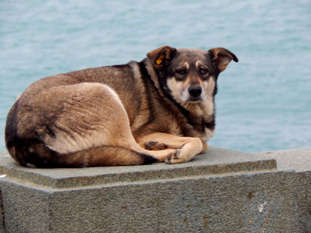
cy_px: 116
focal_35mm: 425
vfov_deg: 3.5
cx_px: 156
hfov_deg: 4.7
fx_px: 3819
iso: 125
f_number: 5.7
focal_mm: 76.4
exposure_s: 1/100
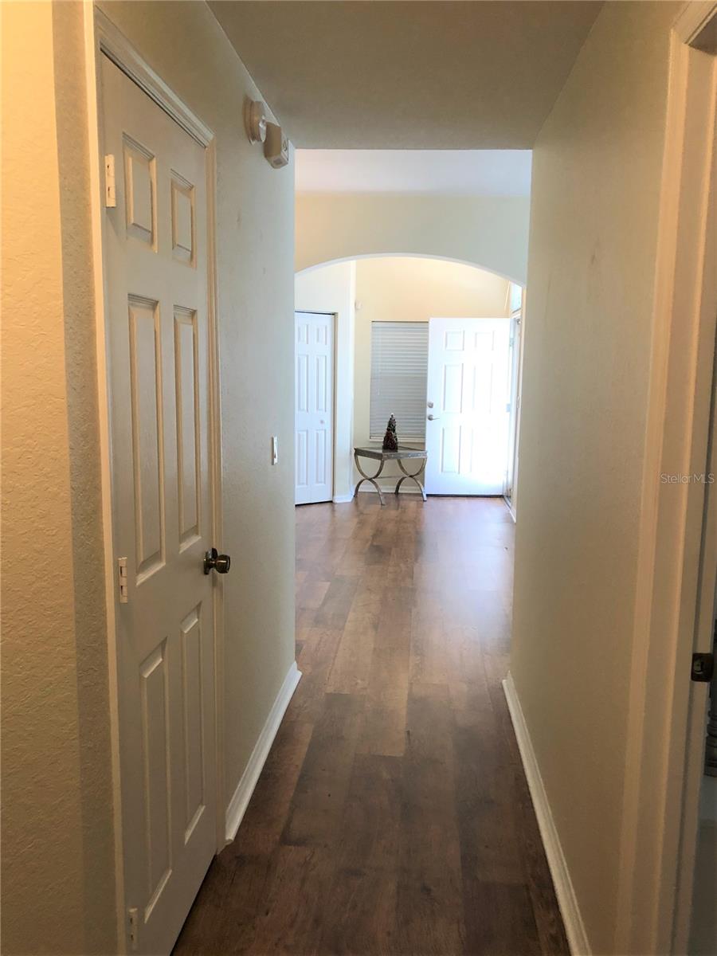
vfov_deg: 63.4
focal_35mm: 28
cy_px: 478
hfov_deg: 49.7
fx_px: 773
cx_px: 358
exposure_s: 1/15
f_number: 1.8
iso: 64
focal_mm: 3.99
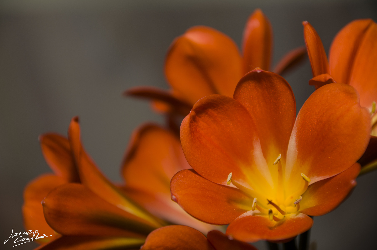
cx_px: 188
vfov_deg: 9.1
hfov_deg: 13.7
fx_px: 1567
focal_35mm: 150
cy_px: 125
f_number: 5.6
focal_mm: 100
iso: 100
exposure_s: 1/250
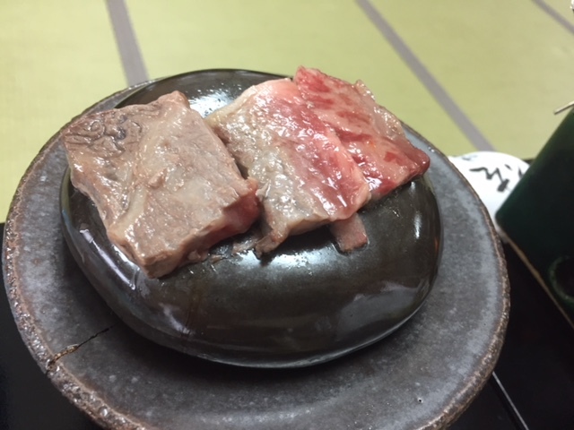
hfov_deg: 61.7
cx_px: 287
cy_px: 215
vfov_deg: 48.2
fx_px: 481
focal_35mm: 29
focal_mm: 4.15
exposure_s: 1/33
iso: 160
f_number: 2.2
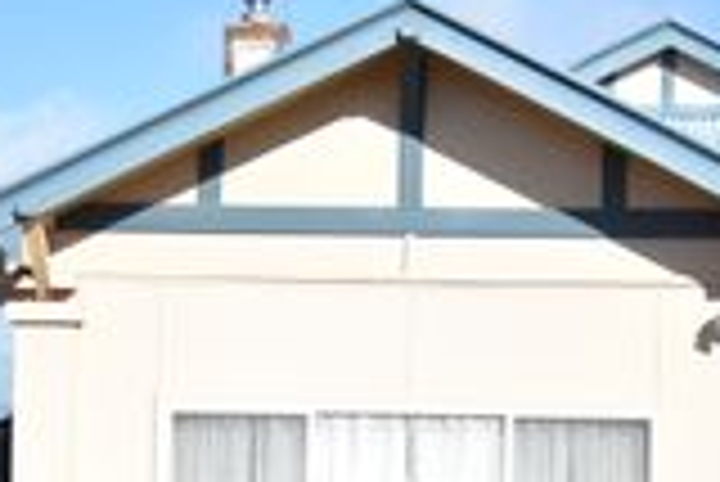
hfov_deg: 15.0
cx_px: 418
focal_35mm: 136
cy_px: 502
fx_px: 2732
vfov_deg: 10.0
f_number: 4
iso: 800
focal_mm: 31
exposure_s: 1/8000
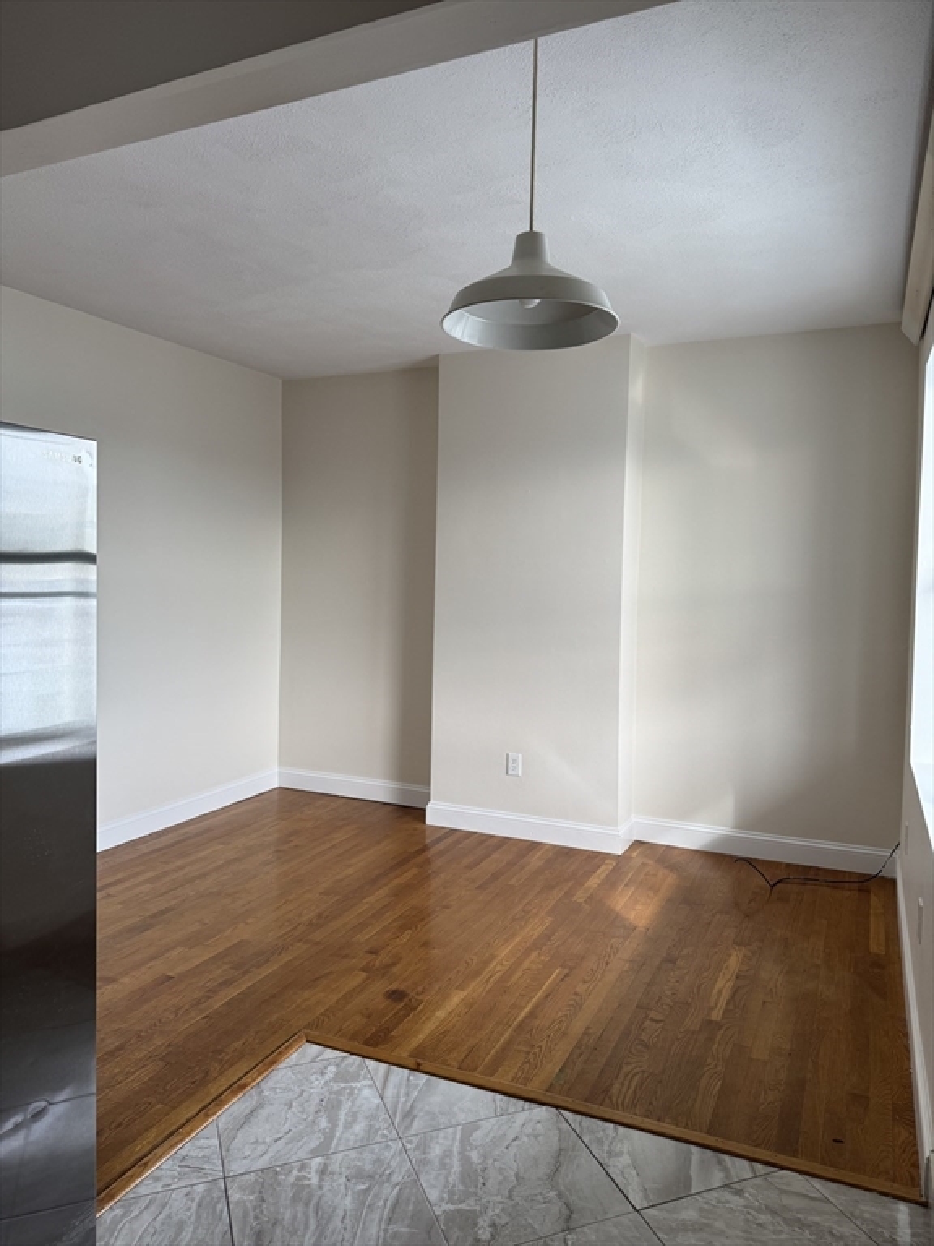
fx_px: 863
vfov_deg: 71.6
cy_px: 623
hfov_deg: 56.8
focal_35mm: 24
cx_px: 467
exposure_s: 1/121
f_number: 1.78
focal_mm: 6.76
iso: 125
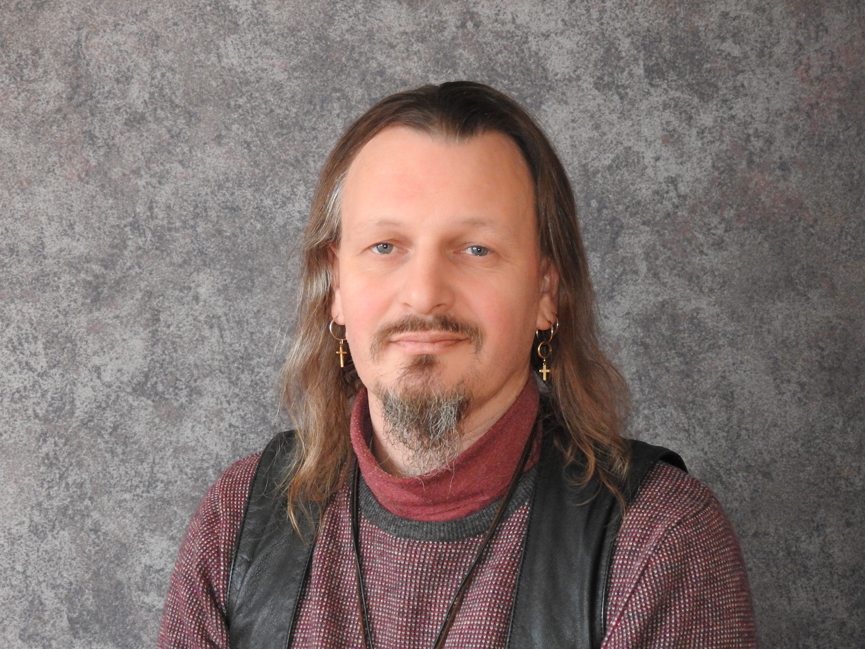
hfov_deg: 23.0
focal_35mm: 85
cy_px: 324
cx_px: 432
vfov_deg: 17.4
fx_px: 2124
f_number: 4.5
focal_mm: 15.2
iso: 800
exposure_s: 1/2.5
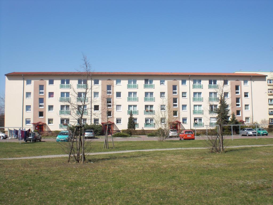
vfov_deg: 37.7
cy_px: 102
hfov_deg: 49.0
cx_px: 136
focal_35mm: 38
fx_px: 300
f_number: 5.6
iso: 64
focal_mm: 6.3
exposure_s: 1/320
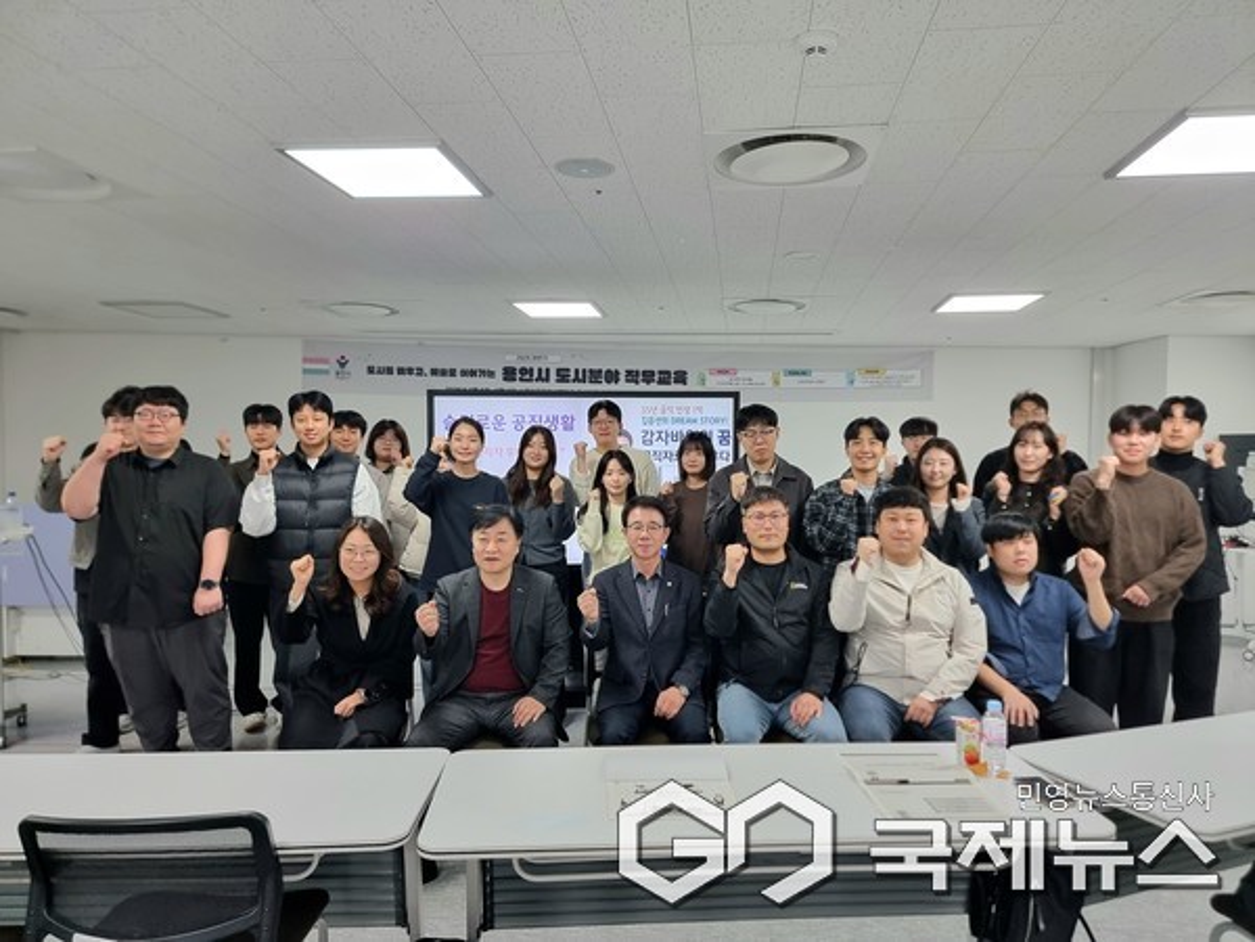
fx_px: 870
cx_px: 628
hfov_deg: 71.6
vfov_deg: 56.8
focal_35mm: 24
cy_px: 471
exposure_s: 1/120
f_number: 1.8
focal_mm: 6.7
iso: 160
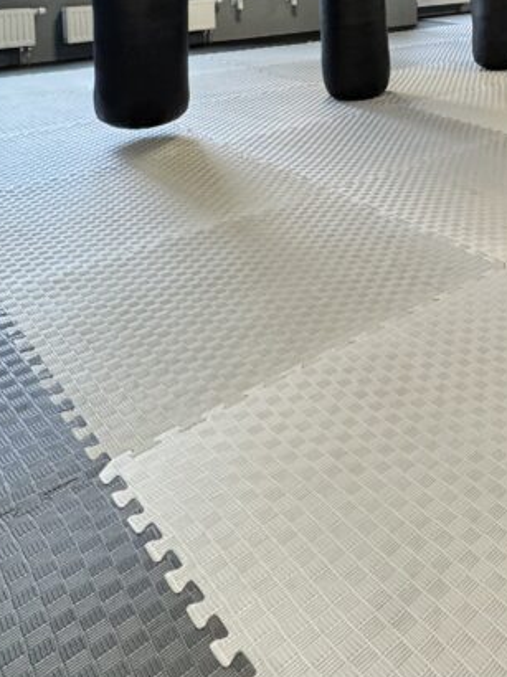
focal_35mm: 35
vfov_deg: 44.1
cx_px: 609
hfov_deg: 33.2
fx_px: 684
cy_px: -15
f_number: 2.2
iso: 250
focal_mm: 2.22
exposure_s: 1/50
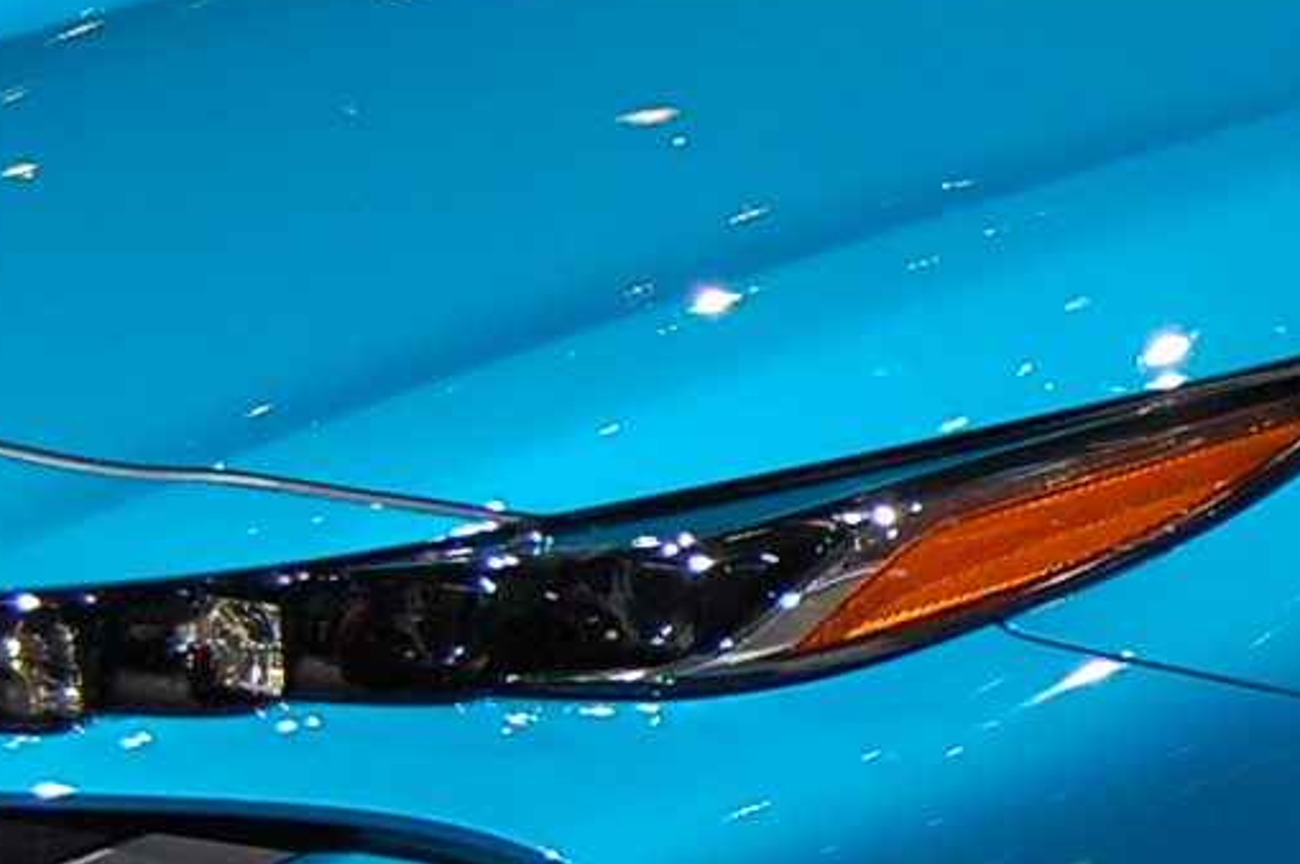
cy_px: 693
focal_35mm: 126
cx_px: 1658
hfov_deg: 15.5
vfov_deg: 10.8
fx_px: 4552
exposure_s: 1/500
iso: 560
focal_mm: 19
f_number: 3.5
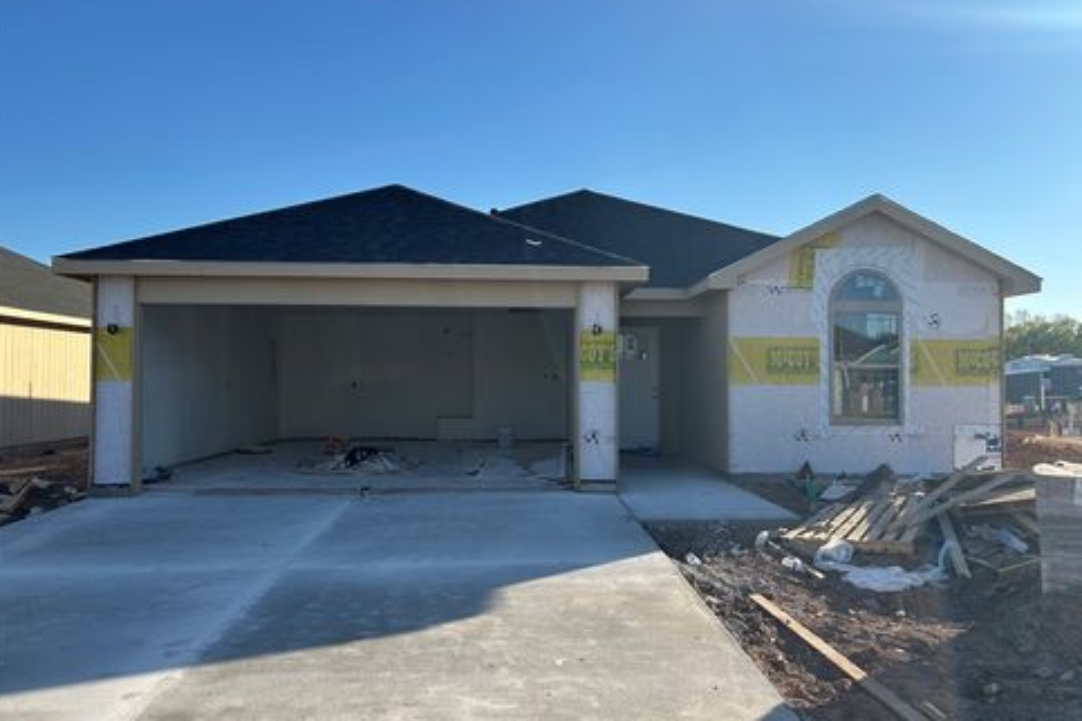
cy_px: 353
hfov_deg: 65.5
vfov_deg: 46.4
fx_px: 841
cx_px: 549
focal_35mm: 28
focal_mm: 5.7
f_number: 1.5
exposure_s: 1/3460
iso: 50
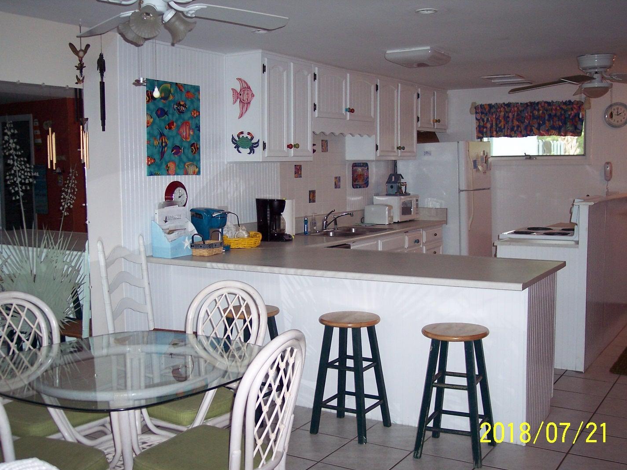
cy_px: 245
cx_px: 315
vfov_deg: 35.1
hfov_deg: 45.8
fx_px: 743
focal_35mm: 41
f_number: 2.8
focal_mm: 8
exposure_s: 1/60
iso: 140
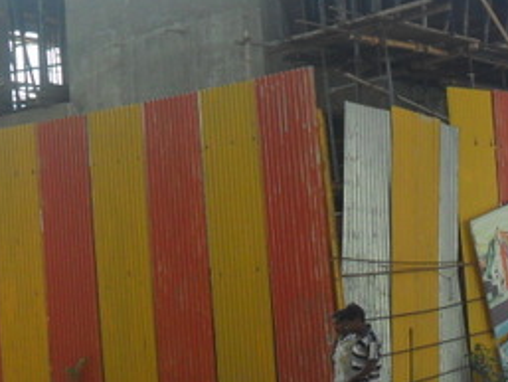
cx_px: 518
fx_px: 1424
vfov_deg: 15.2
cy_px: 143
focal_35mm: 97
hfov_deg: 19.6
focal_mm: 5.7
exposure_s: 1/500
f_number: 3.7
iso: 100
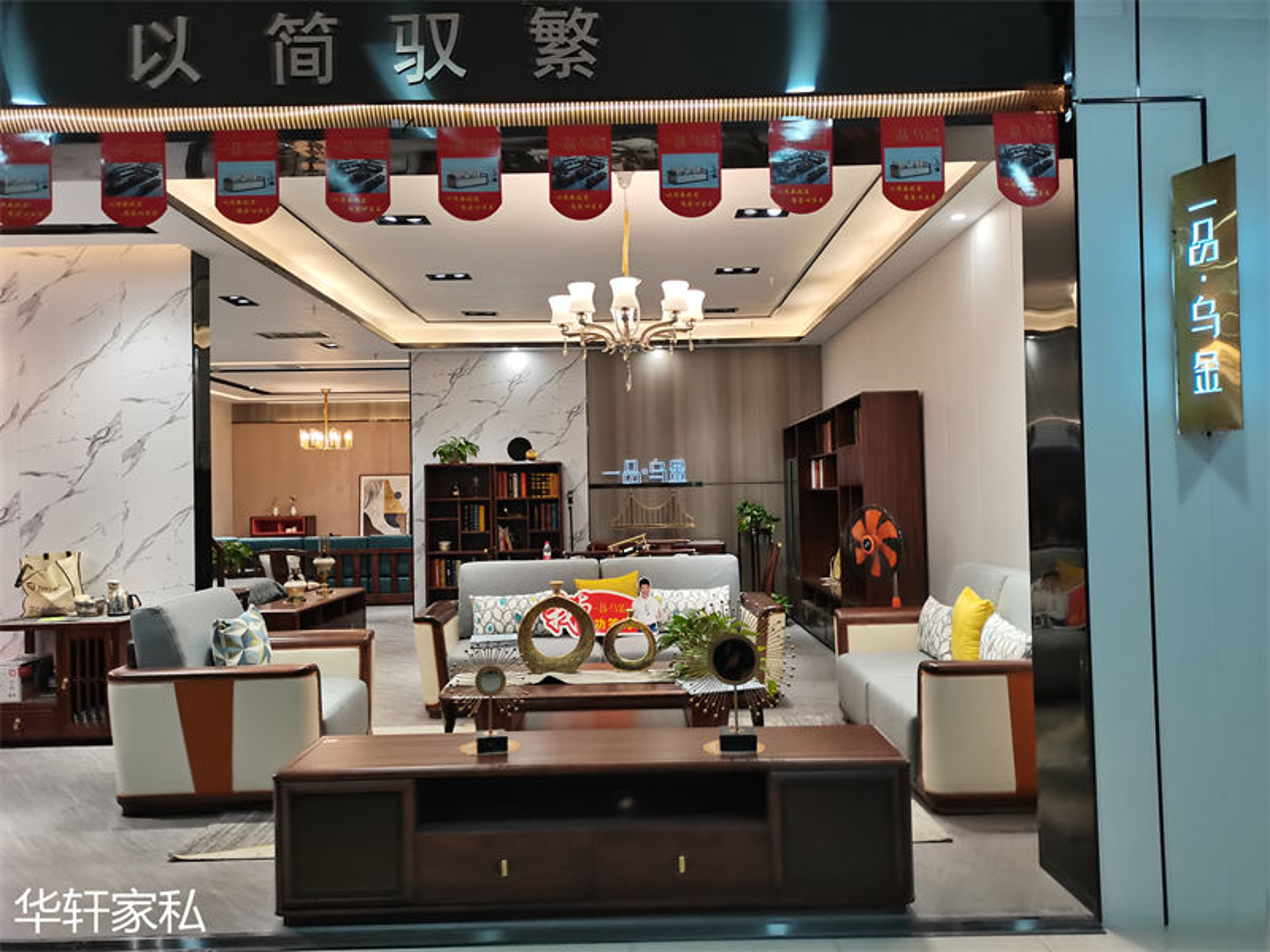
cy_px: 476
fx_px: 954
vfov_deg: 53.1
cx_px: 635
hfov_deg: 67.3
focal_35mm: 26
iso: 160
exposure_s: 1/100
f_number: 1.8
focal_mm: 5.58
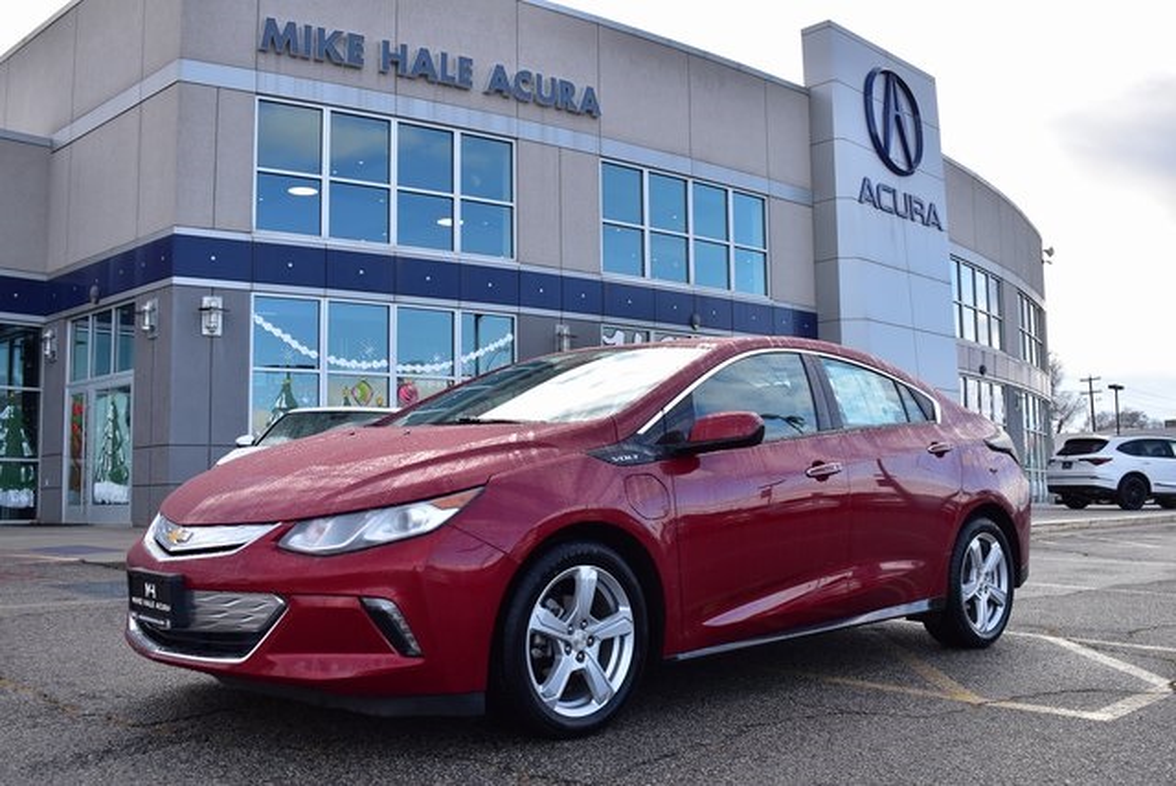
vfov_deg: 36.9
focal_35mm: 36
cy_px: 393
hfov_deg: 53.1
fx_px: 1177
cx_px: 588
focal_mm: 24
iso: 100
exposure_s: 1/160
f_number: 6.3
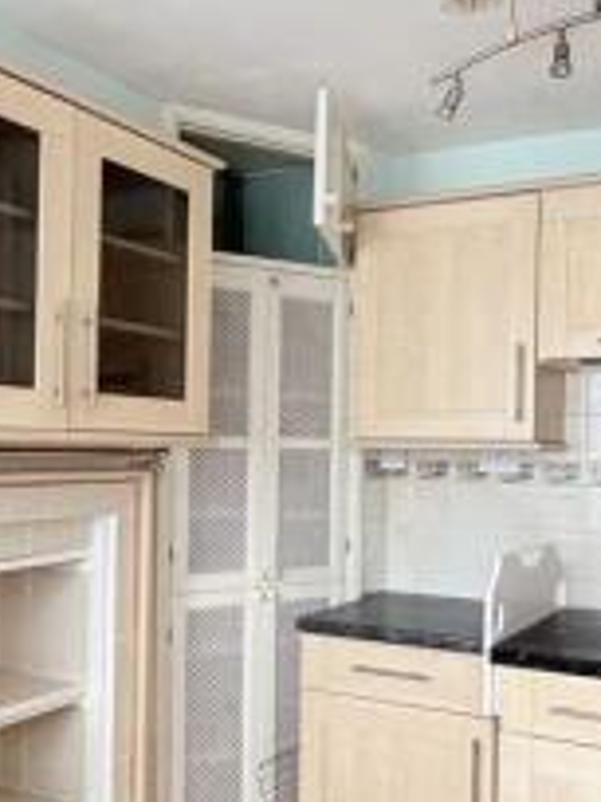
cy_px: 450
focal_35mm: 40
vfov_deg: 46.7
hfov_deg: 35.7
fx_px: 926
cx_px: 391
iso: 320
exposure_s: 1/66
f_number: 2.2
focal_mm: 2.22
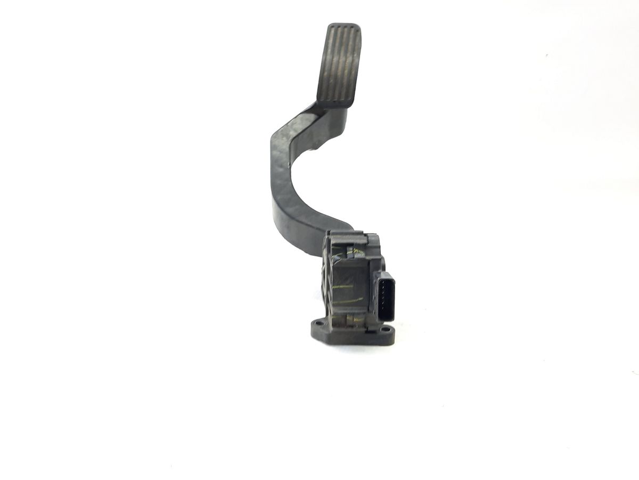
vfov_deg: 54.9
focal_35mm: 25
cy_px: 240
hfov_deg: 69.4
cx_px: 320
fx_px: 461
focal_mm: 4.6
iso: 125
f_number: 2
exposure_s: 1/50
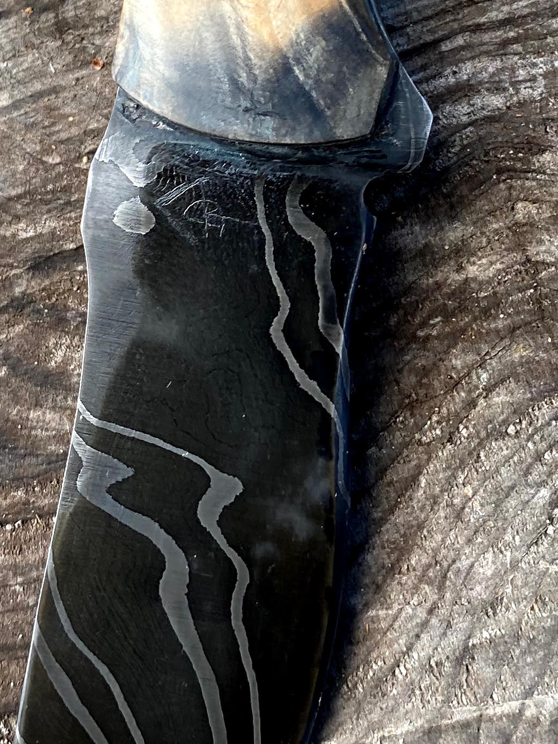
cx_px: 305
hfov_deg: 19.4
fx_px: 1633
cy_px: 56
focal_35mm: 76
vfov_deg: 24.8
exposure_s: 1/312
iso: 32
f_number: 1.8
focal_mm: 4.25
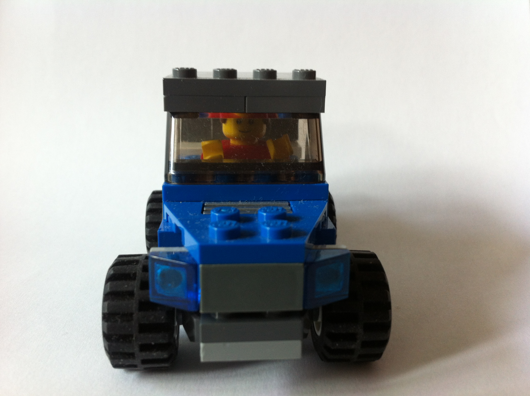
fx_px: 535
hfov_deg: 52.7
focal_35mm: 35
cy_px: 198
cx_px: 265
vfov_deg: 40.6
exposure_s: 1/30
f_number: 2.8
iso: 80
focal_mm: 3.85
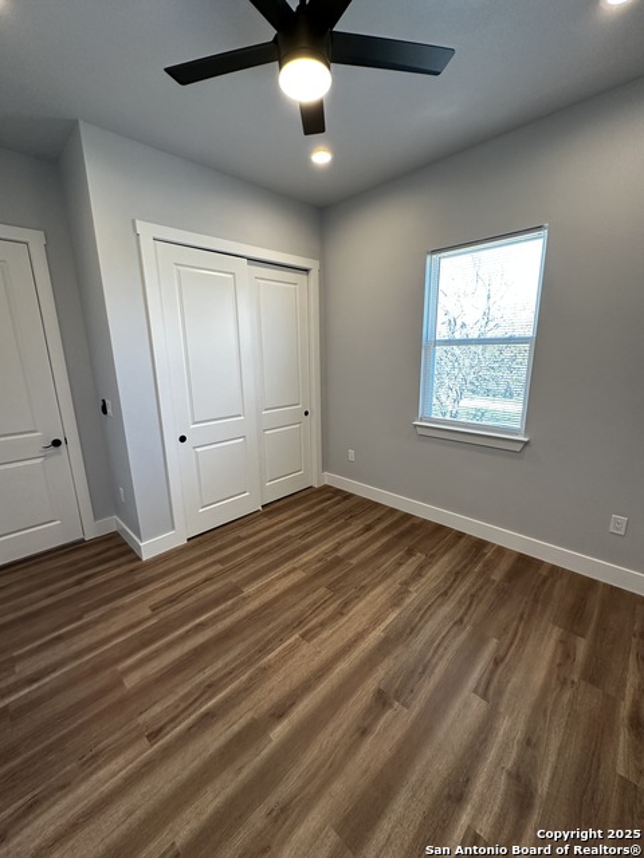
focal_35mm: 14
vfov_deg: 102.1
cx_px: 322
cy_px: 429
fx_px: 347
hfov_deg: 85.7
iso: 320
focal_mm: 2.22
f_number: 2.2
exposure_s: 1/120
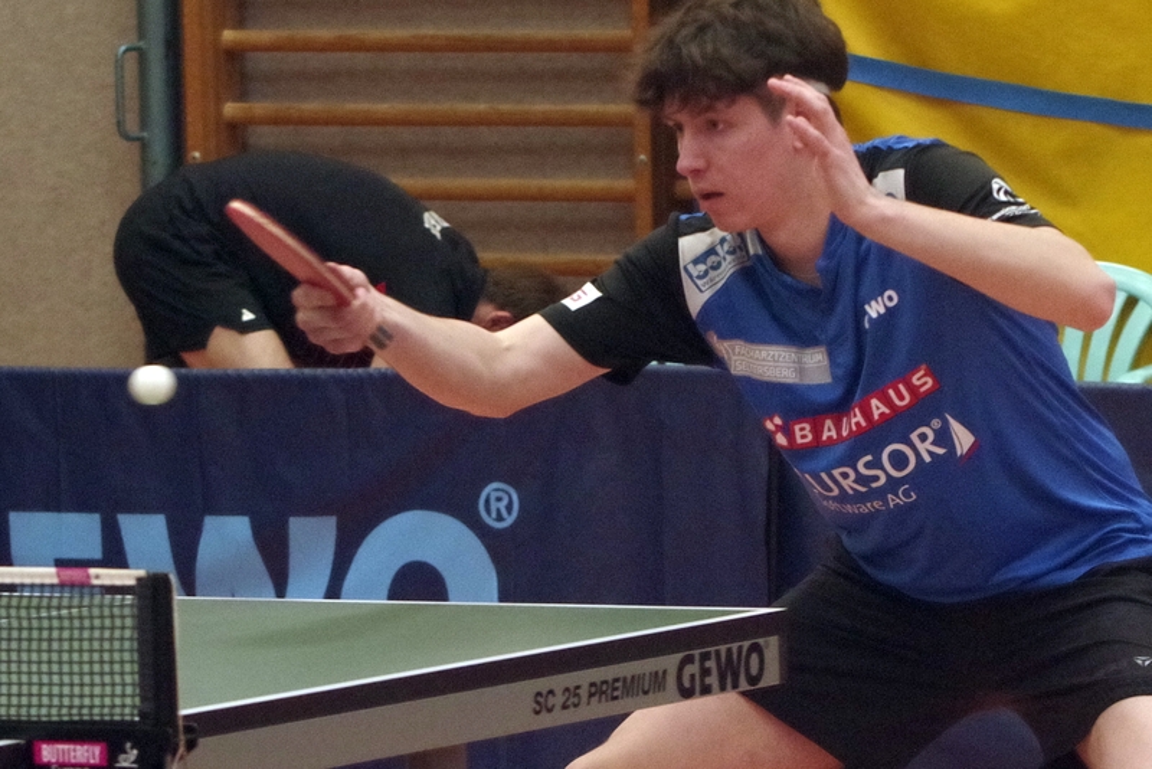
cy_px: 384
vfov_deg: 15.5
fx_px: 2817
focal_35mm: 88
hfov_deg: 23.1
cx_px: 576
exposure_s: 1/750
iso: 6400
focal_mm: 87.5
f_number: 4.5
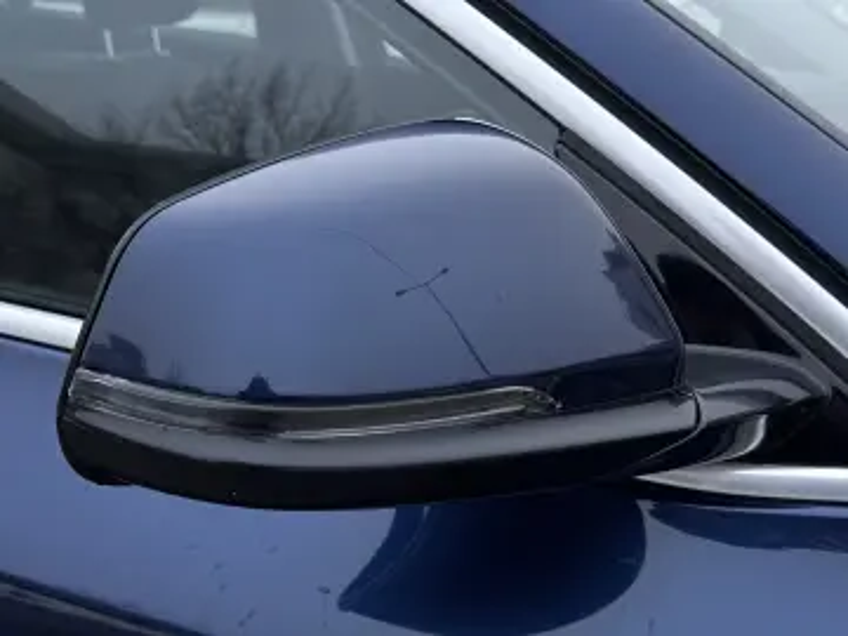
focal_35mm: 48
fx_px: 1176
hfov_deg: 39.7
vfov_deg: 30.3
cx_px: 424
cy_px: 318
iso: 80
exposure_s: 1/121
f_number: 1.78
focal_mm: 6.76
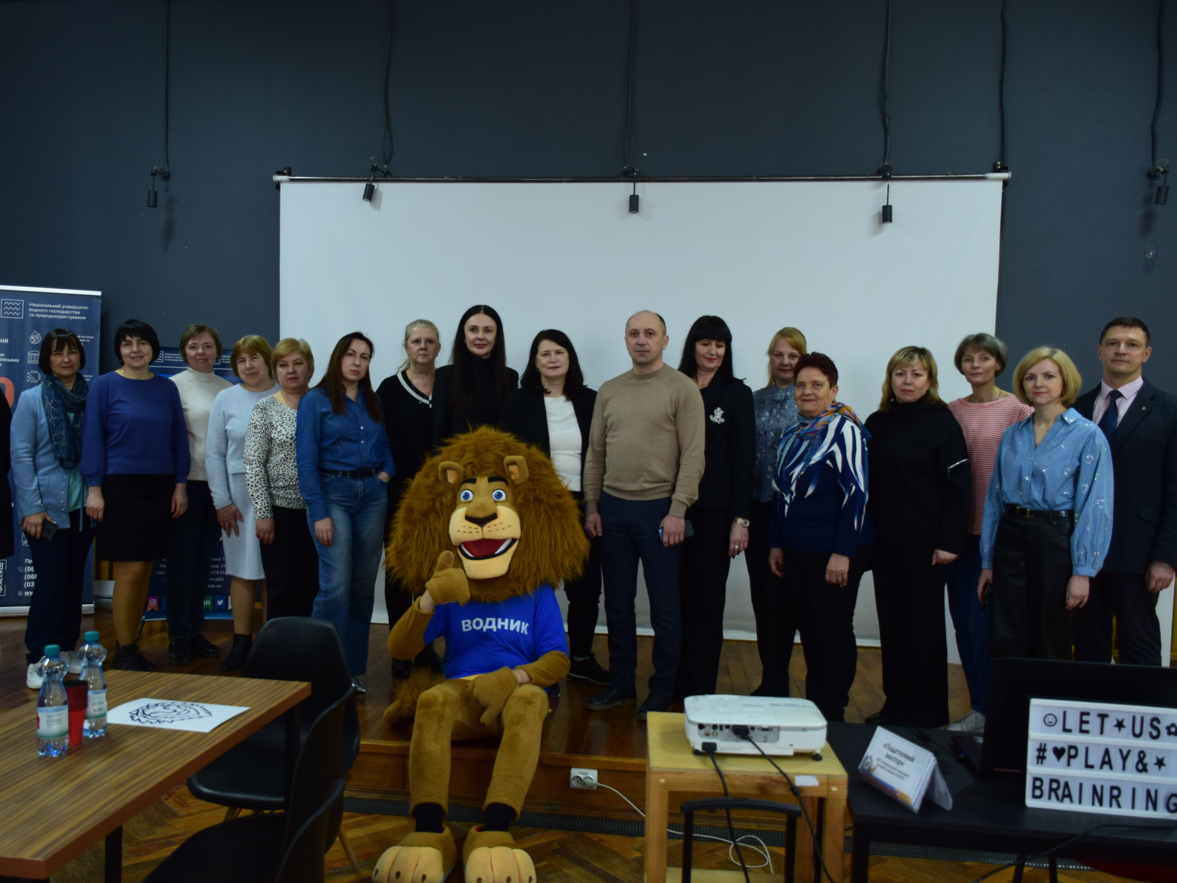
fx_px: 1020
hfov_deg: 59.9
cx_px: 545
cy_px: 451
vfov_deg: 46.8
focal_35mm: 30
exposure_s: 1/30
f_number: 4
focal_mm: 18
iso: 800
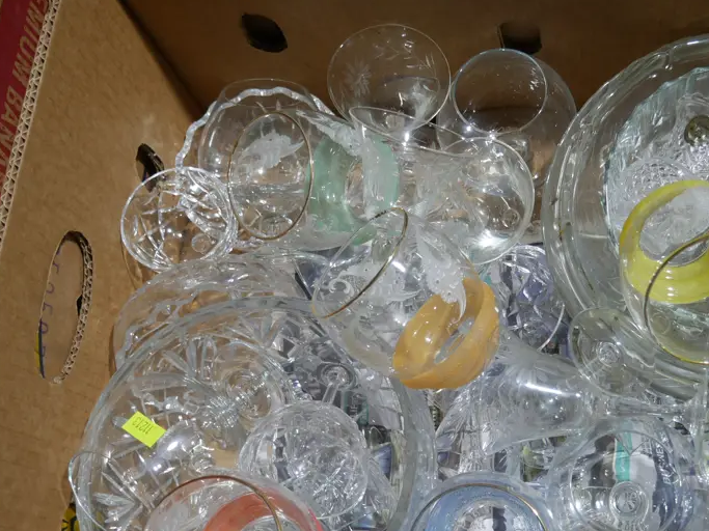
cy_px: 322
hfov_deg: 43.8
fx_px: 860
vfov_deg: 34.2
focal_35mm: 42
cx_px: 499
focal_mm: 14
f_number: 3.5
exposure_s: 1/60
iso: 200
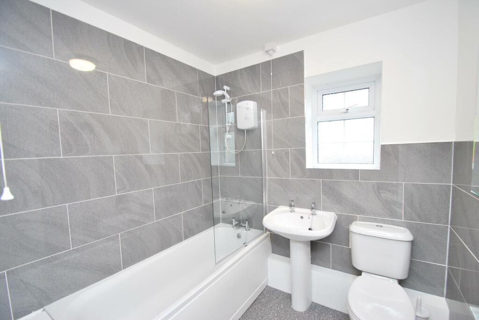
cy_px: 160
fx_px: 200
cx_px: 240
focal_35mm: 15
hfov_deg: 100.3
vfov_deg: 77.5
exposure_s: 1/20
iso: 400
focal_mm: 10
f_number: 3.5
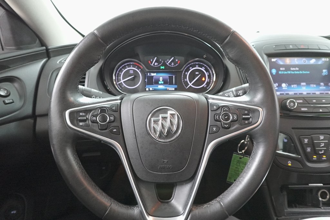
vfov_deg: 61.9
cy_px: 110
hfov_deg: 84.0
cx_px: 165
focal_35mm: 20
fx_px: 183
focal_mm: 7.6
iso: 3200
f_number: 2.8
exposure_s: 1/80
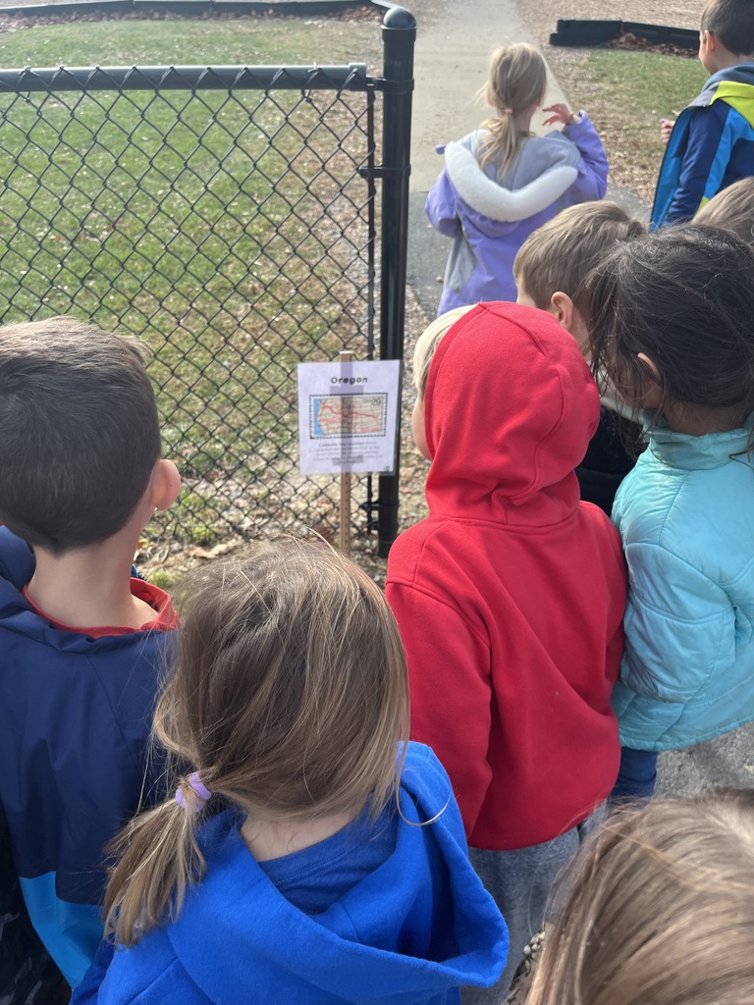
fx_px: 755
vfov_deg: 67.3
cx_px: 377
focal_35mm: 26
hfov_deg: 53.1
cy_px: 502
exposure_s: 1/696
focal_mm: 5.1
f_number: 1.6
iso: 50
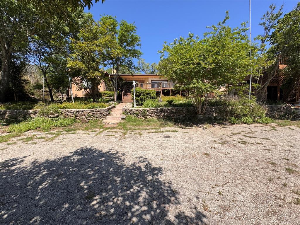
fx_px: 121
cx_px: 150
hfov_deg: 102.1
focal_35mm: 14
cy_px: 112
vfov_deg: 85.7
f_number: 2.2
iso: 50
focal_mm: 2.22
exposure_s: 1/956
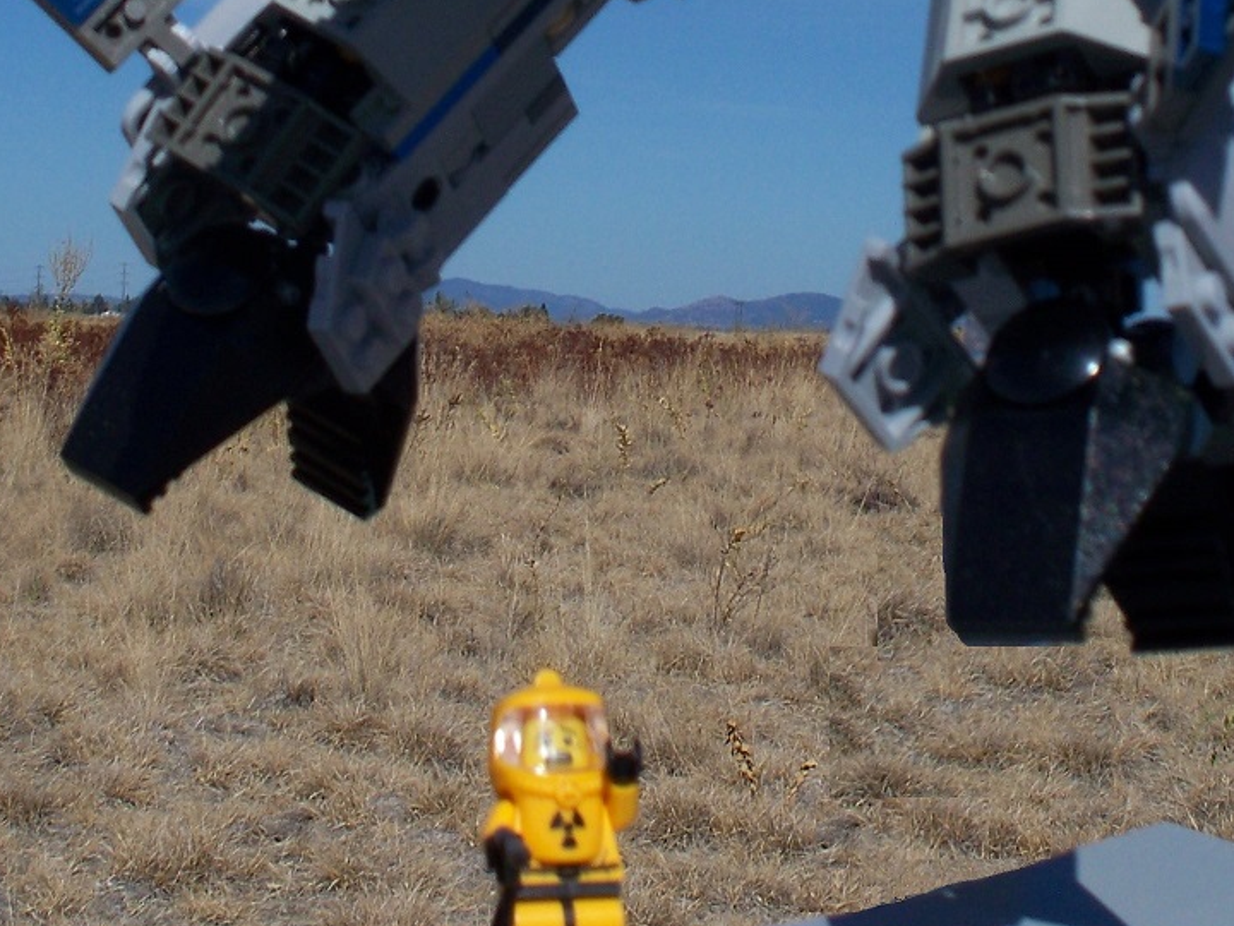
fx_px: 3565
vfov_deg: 14.4
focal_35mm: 100
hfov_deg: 19.6
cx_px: 706
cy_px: -122
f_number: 5
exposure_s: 1/1000
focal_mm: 7.54
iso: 64
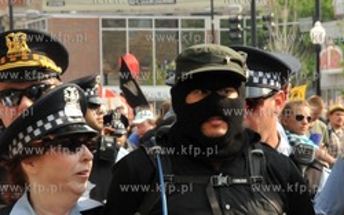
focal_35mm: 274
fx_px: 2568
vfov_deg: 4.8
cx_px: 230
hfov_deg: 7.7
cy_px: 168
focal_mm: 112
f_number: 16
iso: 1400
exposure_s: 1/320
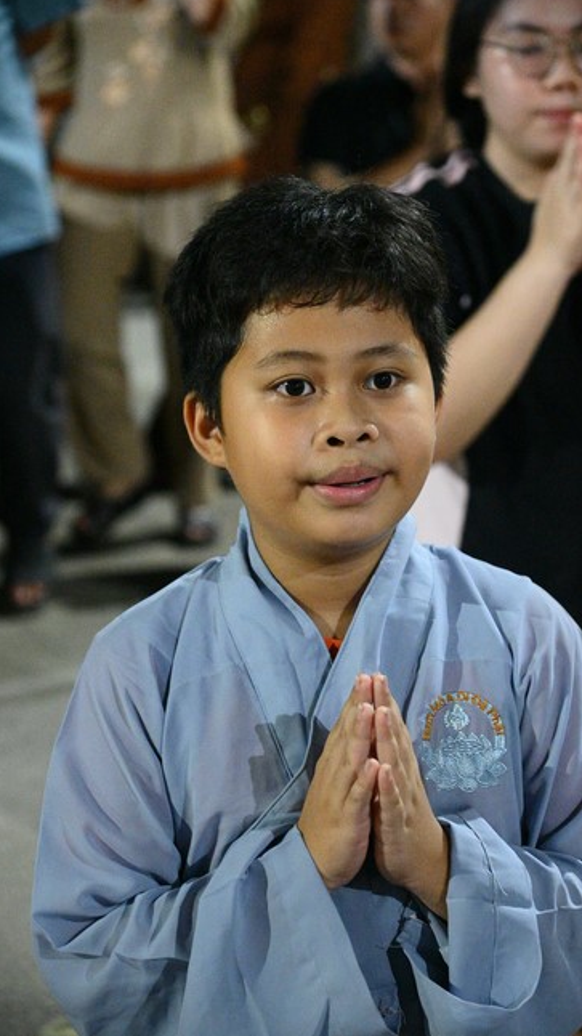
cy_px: 516
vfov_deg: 21.4
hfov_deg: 12.1
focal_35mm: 100
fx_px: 2746
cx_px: 340
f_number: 4.5
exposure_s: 1/125
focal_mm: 95
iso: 25600
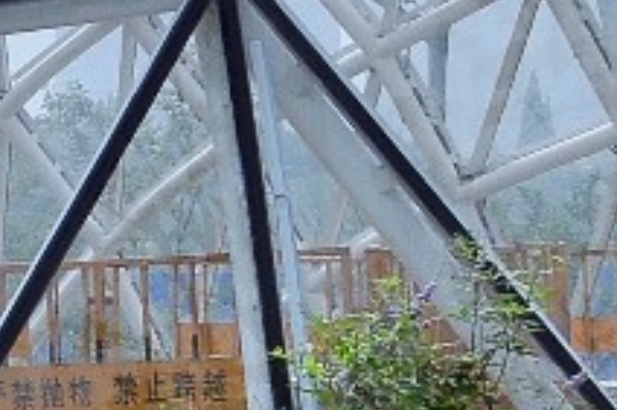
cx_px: -1019
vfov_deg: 6.7
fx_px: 3494
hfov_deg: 8.8
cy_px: 76
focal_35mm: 204
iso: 250
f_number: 8
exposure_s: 1/800
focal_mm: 18
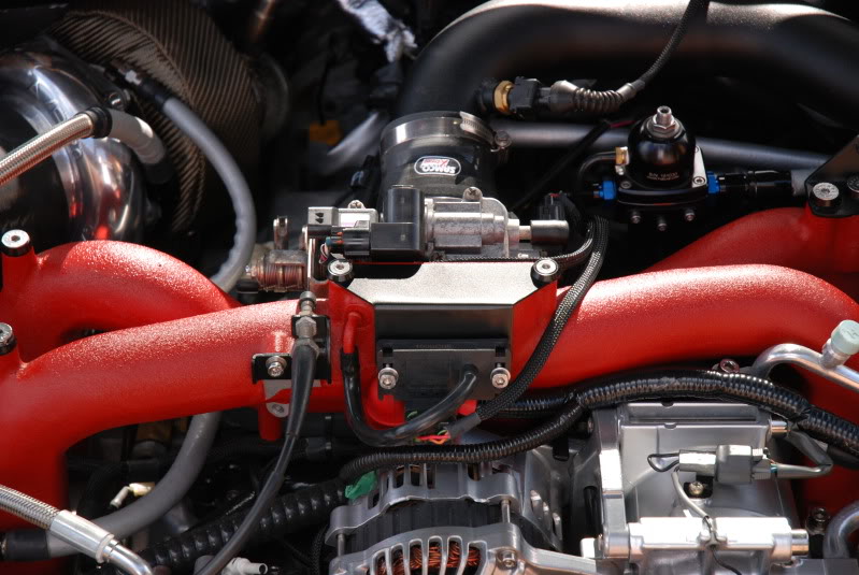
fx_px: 2509
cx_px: 430
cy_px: 288
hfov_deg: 19.4
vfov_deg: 13.1
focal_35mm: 105
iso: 200
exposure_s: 1/160
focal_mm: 70
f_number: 4.5
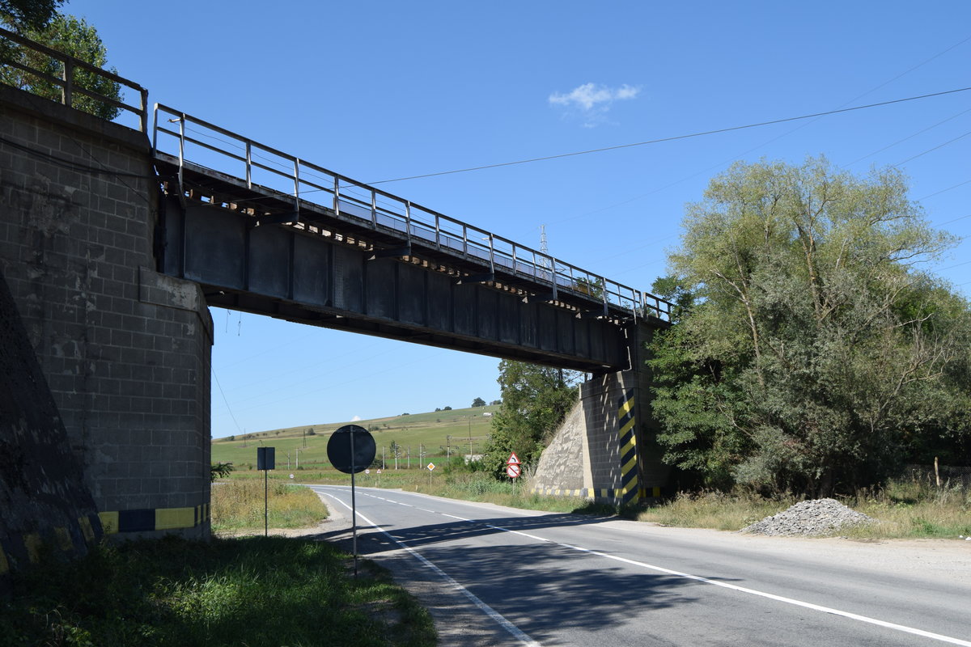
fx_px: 971
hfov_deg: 53.1
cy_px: 324
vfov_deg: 36.9
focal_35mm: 36
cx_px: 486
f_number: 9
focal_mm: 24
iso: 200
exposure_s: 1/320
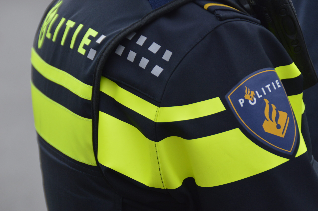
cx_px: 159
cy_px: 106
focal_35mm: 188
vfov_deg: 7.3
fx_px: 1655
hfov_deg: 11.0
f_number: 6
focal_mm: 125
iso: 800
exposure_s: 1/320
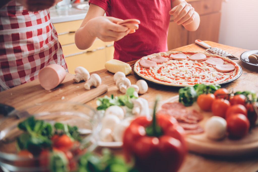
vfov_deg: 35.1
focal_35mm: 38
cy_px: 86
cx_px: 129
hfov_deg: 50.7
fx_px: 272
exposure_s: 1/250
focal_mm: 38
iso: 100
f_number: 2.8
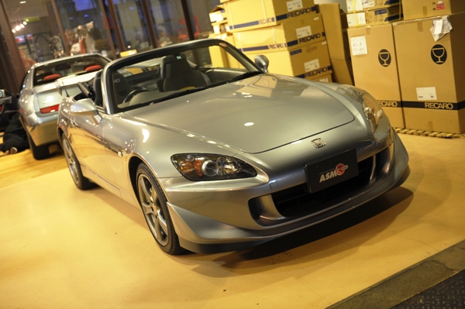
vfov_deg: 31.8
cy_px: 154
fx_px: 542
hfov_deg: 46.4
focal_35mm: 42
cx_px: 232
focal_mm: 42
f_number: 2.8
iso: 250
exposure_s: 1/2.5
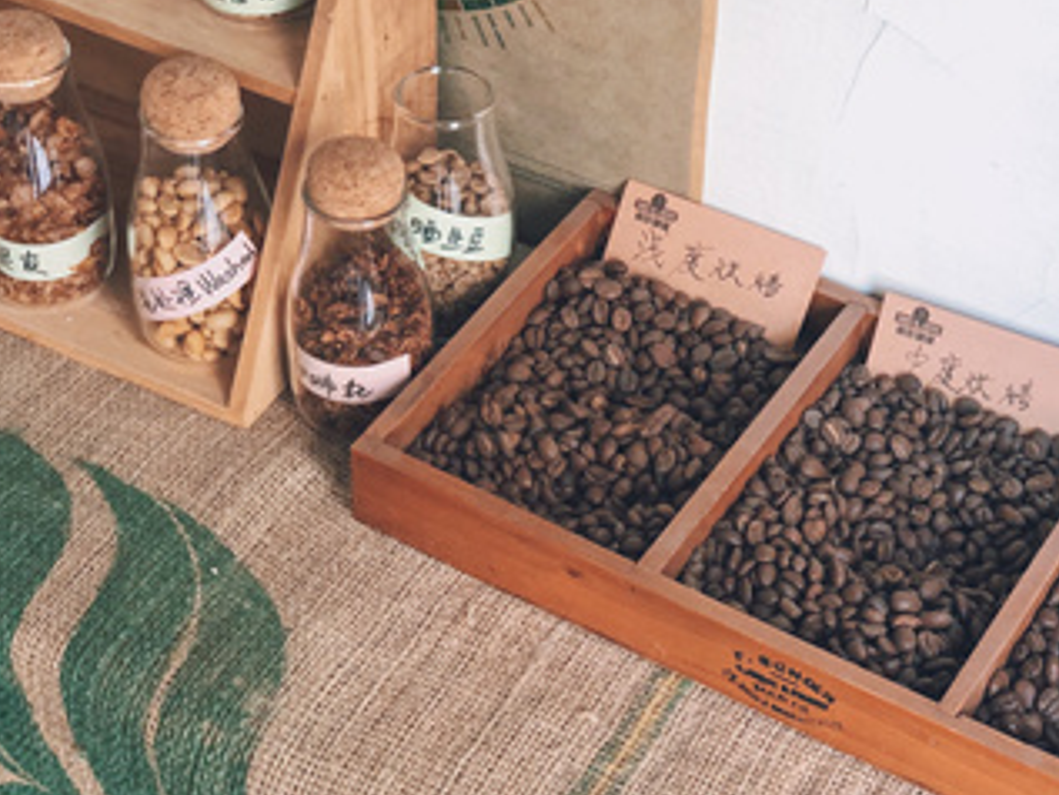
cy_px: 493
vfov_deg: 18.0
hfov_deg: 23.8
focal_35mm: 82
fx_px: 2510
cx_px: 595
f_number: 2.4
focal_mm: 6
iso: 100
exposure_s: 1/33
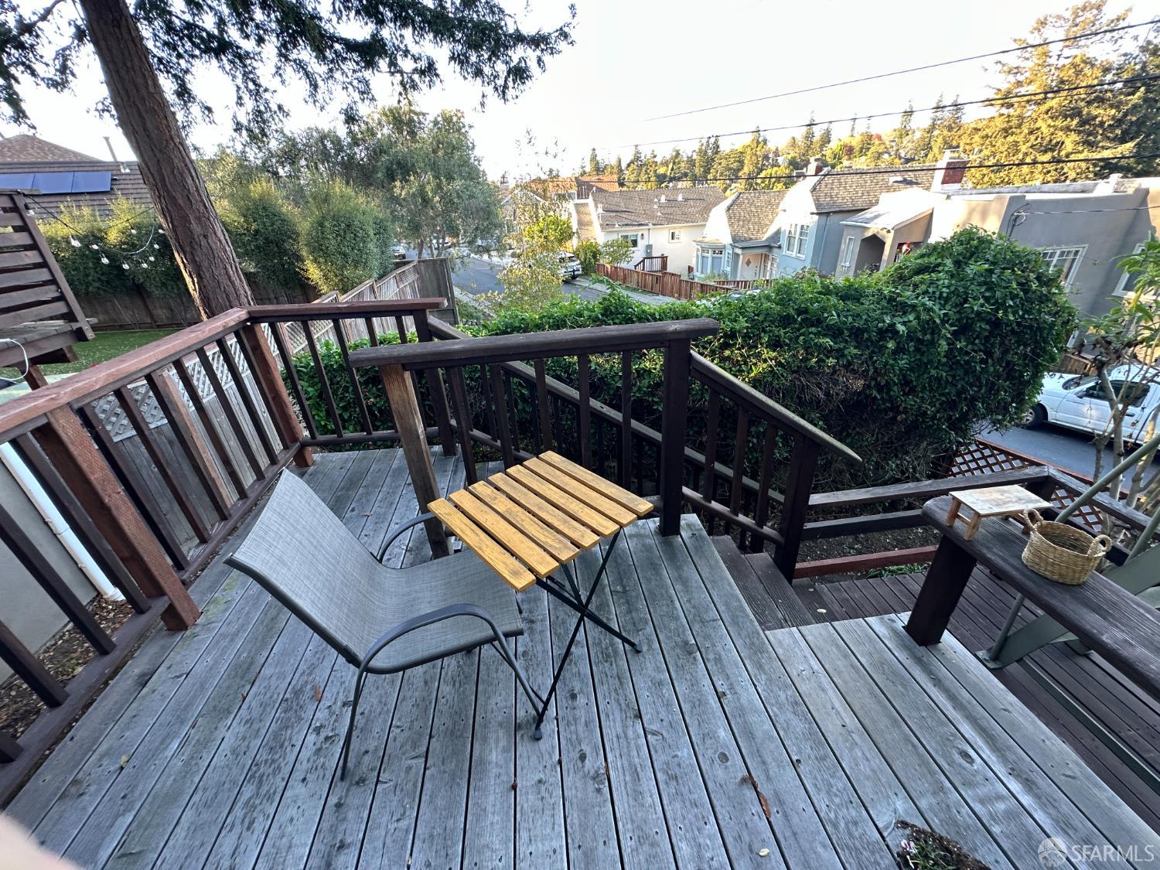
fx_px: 469
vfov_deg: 85.7
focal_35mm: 14
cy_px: 435
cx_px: 580
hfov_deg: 102.1
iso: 125
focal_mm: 2.22
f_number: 2.2
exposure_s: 1/99
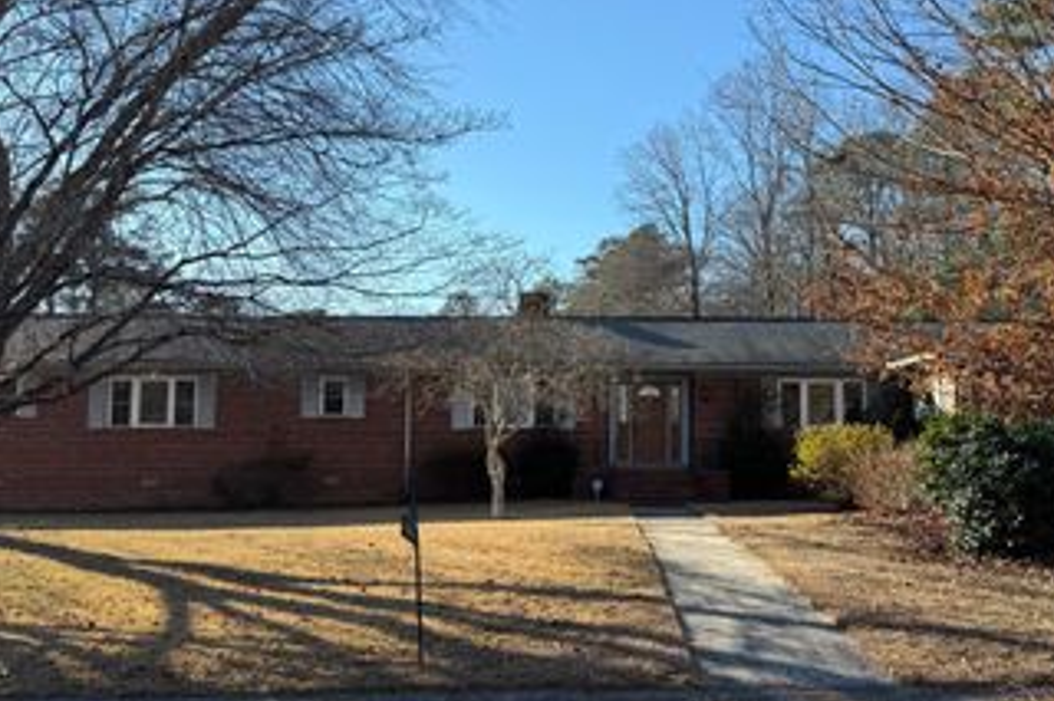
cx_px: 609
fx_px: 1141
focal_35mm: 39
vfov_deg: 34.2
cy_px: 347
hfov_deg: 49.4
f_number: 1.78
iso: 80
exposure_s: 1/1949
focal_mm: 6.76
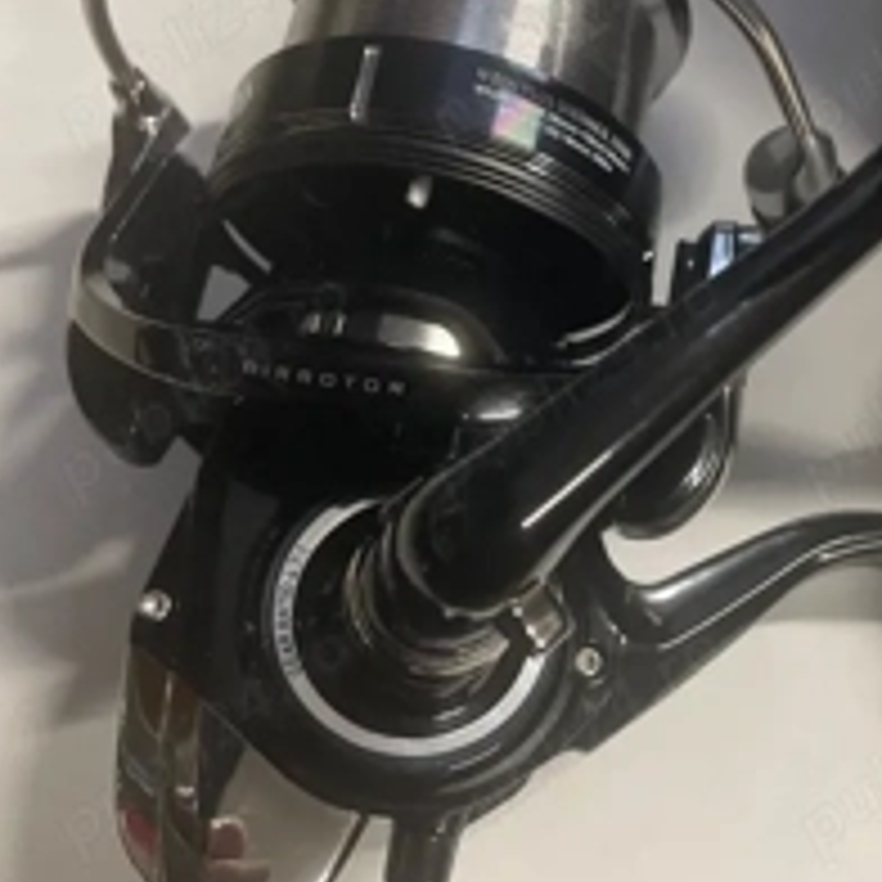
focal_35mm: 47
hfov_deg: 35.5
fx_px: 1355
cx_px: 621
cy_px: 428
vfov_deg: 36.1
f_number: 1.6
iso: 200
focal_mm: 4.2
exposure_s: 1/60
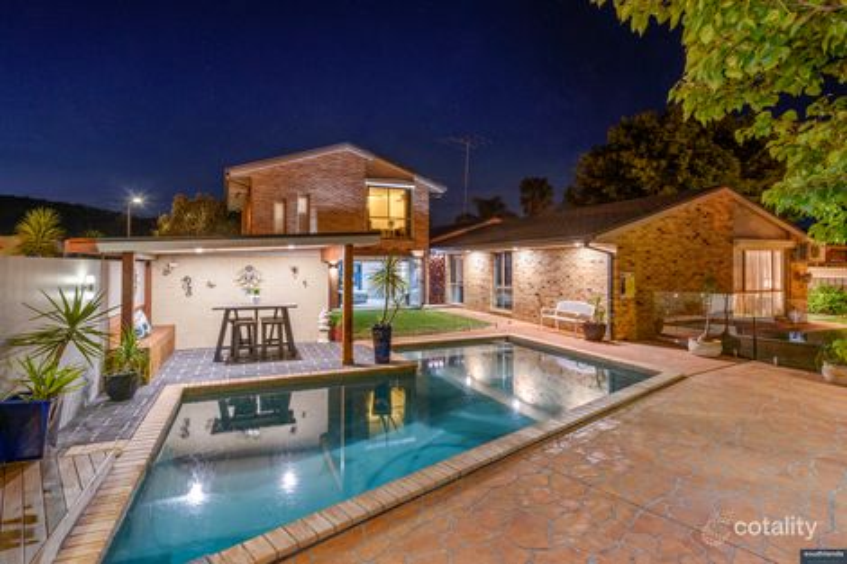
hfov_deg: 96.8
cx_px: 424
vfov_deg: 73.7
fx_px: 376
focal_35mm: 16
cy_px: 282
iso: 200
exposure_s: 25
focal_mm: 16
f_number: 16
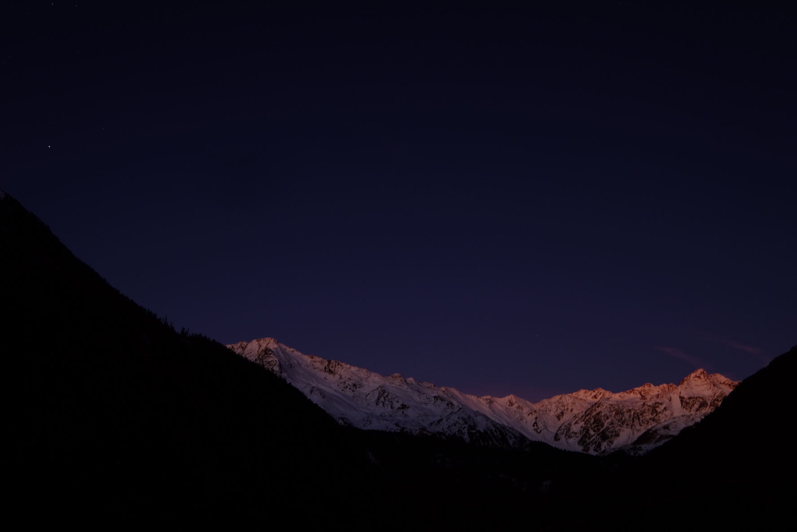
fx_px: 797
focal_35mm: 36
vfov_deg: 36.9
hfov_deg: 53.1
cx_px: 398
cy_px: 266
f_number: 9
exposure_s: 8
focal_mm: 24
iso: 200
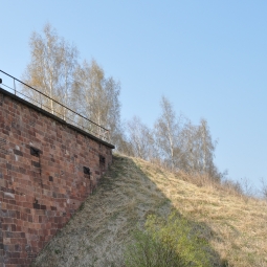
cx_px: -10
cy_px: 175
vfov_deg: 31.4
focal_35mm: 54
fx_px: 471
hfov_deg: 29.2
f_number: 8
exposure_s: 1/250
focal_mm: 18
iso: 200
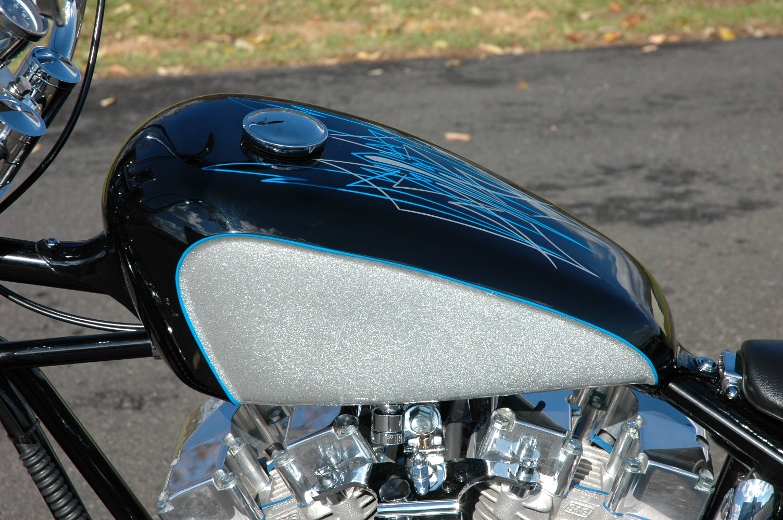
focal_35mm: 105
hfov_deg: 19.5
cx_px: 392
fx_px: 2282
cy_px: 260
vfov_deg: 13.0
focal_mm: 70
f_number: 9
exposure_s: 1/320
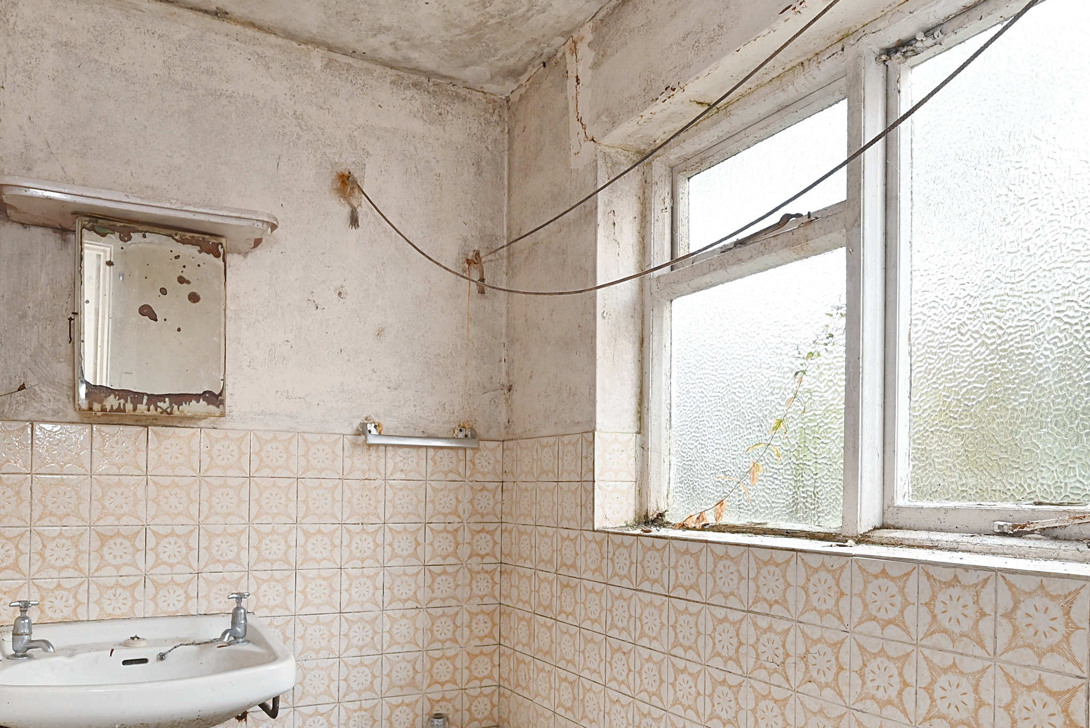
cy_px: 484
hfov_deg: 65.9
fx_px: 840
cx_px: 529
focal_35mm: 28
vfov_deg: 46.1
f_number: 8
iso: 1000
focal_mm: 18.5
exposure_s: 1/40
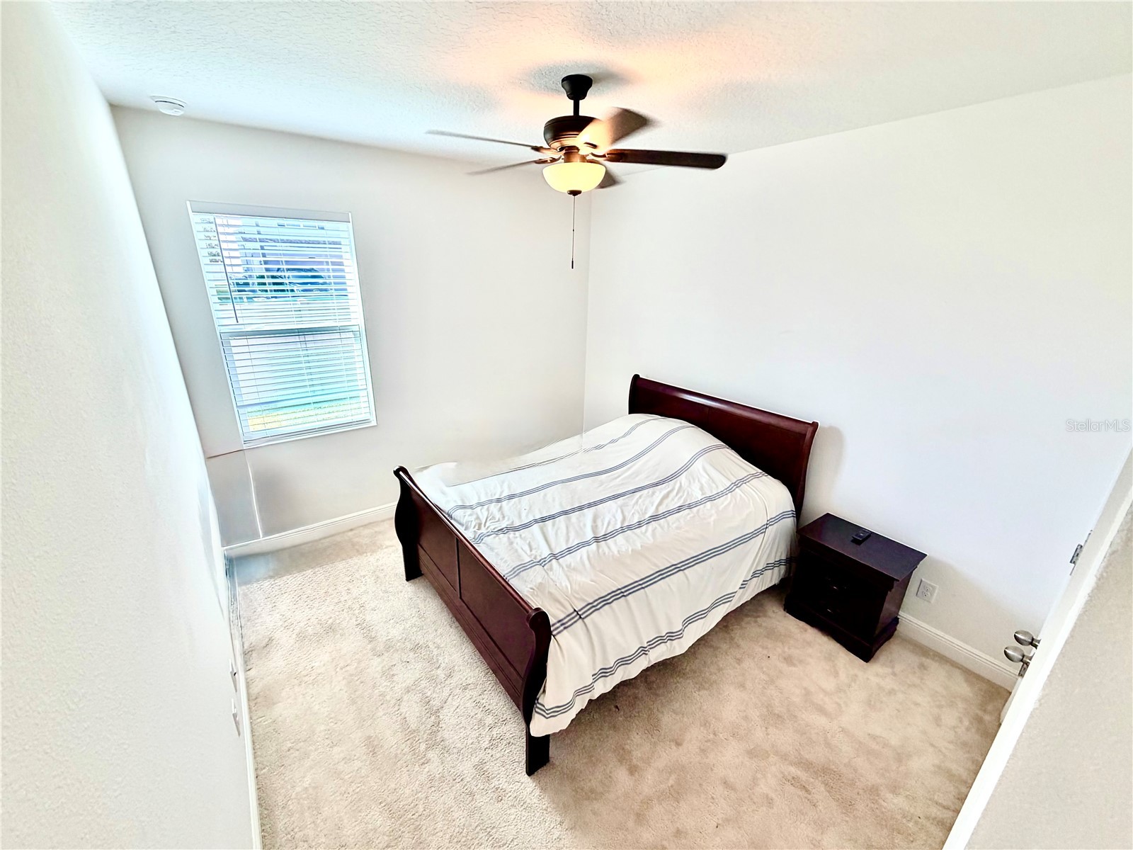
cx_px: 566
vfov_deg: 85.7
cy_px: 425
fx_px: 458
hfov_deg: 102.1
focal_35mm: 14
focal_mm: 2.22
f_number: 2.2
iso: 100
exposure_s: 1/120
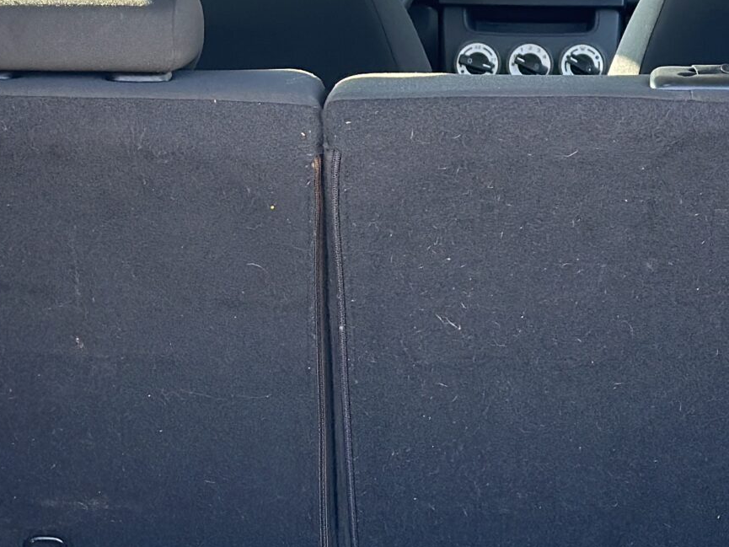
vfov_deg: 10.4
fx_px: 2991
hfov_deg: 13.9
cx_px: 473
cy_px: 254
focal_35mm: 142
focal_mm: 6.86
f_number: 1.78
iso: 80
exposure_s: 1/185
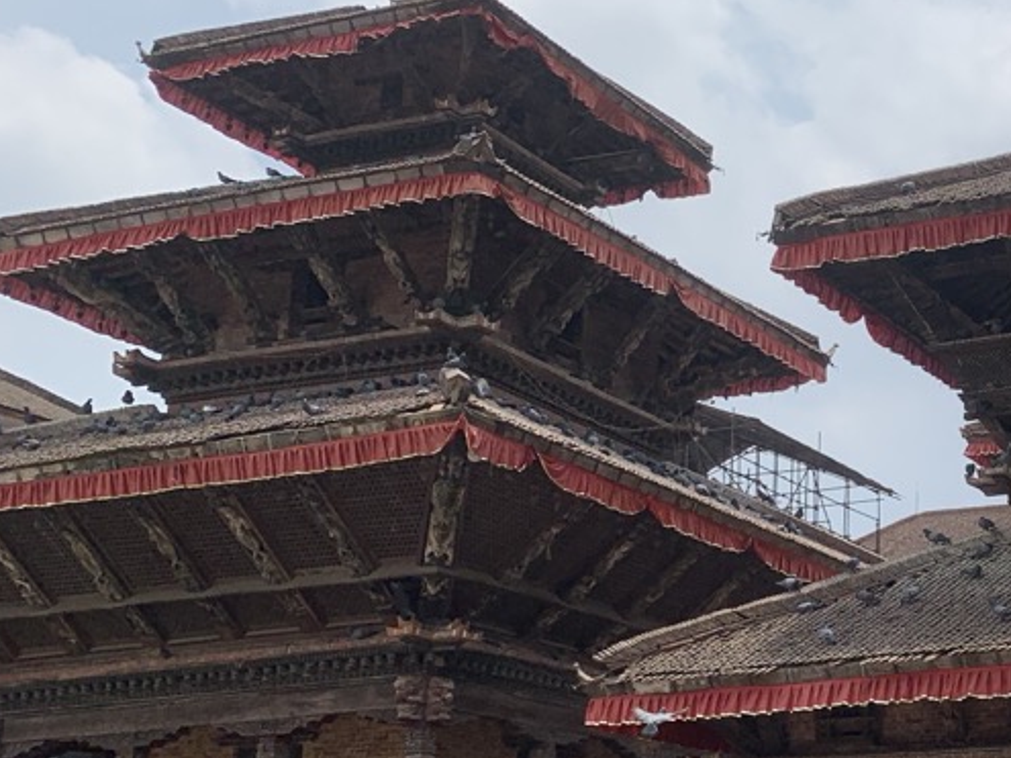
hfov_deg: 27.2
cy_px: 613
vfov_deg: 22.9
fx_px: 1840
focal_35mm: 63
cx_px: 1203
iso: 25
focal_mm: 4.25
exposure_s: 1/3788
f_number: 1.8
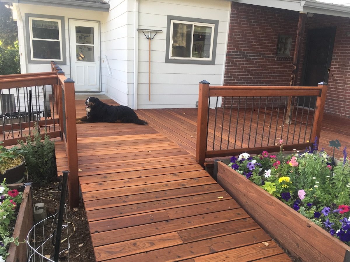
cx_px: 175
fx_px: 293
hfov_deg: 61.7
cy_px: 131
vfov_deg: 48.2
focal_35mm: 29
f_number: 2.2
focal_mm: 4.15
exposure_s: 1/120
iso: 32
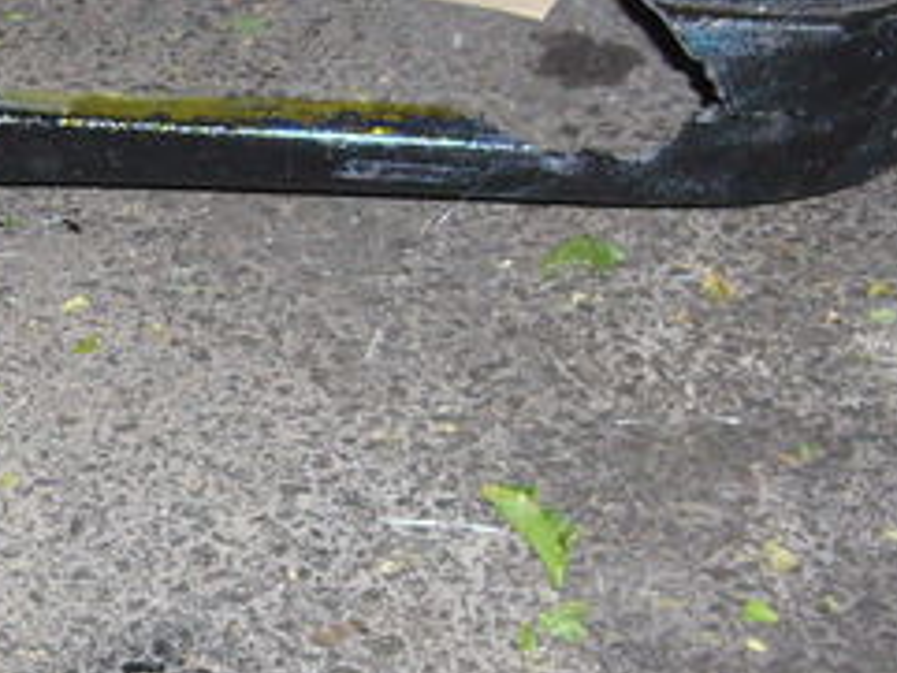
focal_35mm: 93
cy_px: 323
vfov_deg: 15.9
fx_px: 2411
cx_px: 4
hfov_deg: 20.4
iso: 200
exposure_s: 1/30
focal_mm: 5.8
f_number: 2.8
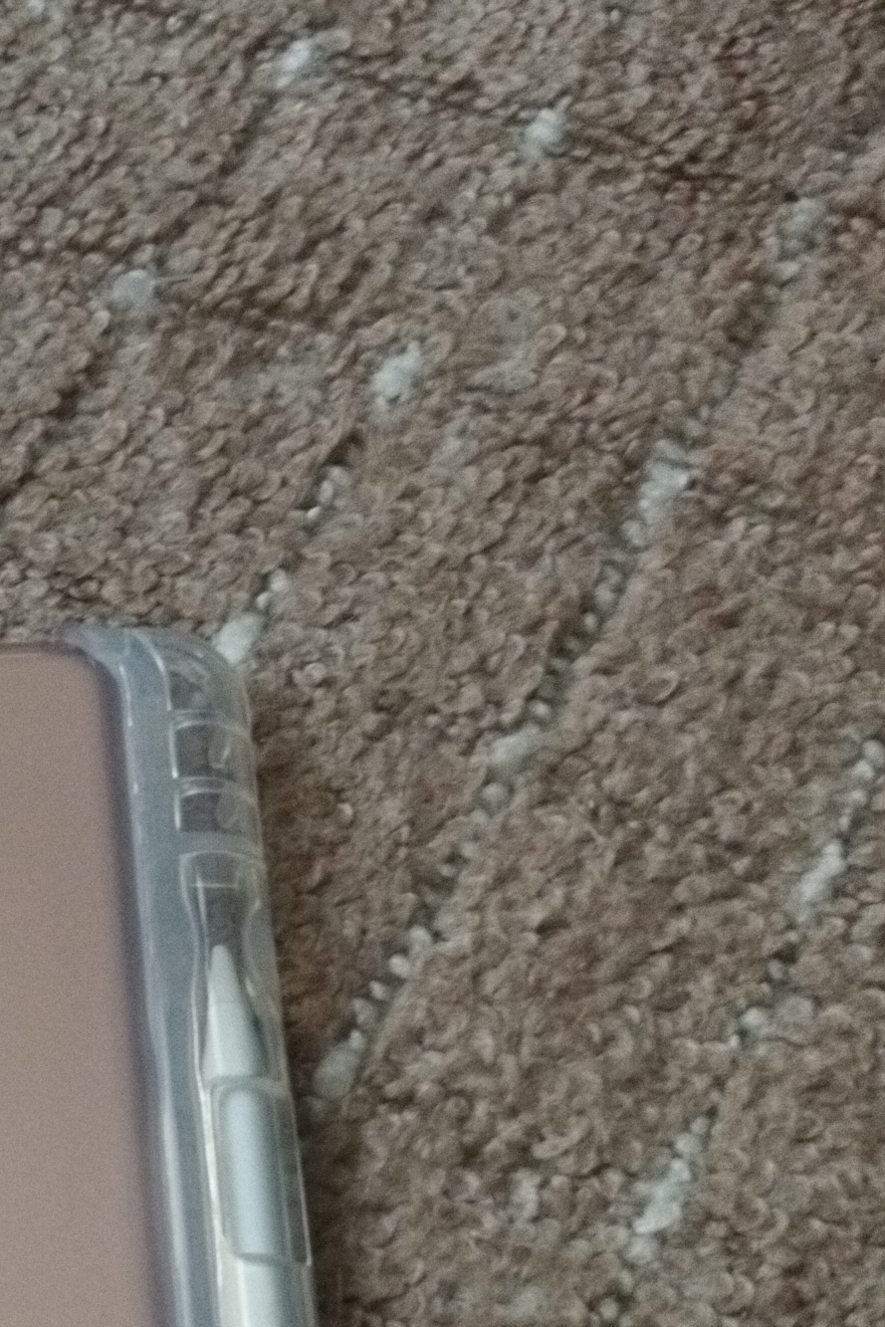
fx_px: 3133
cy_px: 1093
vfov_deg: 23.5
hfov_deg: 14.6
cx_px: -552
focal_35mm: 85
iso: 138
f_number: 1.79
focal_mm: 4.7
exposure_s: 1/50
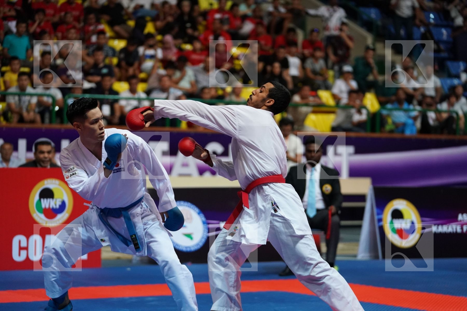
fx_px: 1544
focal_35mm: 119
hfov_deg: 17.2
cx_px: 234
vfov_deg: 11.5
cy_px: 156
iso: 4000
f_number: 2.8
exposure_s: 1/1000
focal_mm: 119
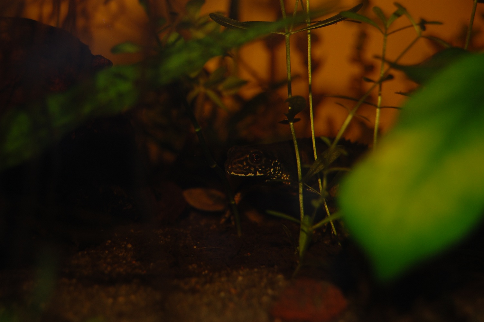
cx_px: 242
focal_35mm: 82
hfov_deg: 24.6
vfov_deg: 16.5
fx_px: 1108
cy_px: 161
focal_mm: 55
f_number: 5.6
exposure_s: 1/125
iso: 200
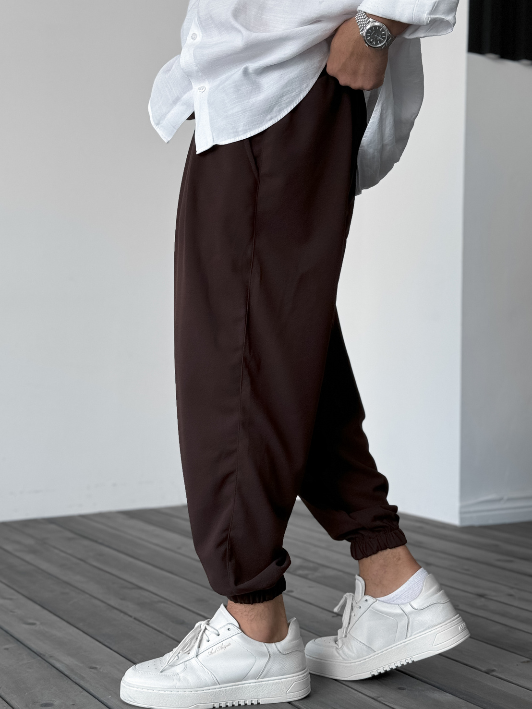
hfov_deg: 28.0
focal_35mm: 52
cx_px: 281
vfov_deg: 36.8
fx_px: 1065
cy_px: 332
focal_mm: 6.76
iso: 64
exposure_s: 1/160
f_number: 1.8
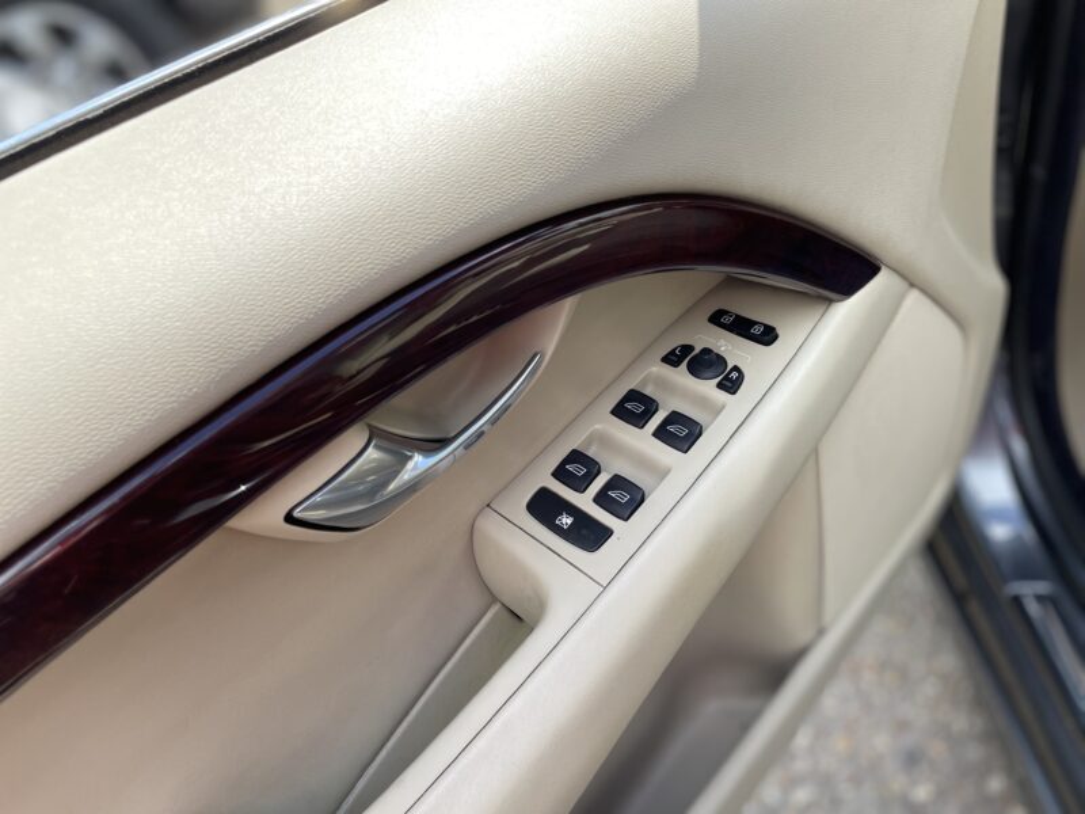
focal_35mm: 26
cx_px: 542
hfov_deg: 67.3
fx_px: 815
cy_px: 407
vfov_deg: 53.1
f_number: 1.6
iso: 50
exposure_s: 1/749
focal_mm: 4.2
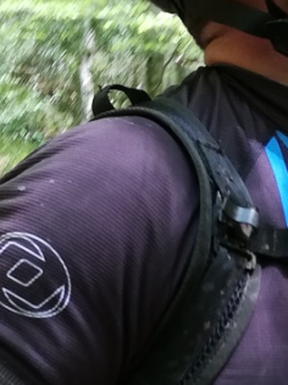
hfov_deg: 10.4
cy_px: 288
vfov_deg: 13.8
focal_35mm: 143
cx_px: 181
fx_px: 1587
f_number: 2.2
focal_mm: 3.81
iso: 50
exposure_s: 1/50
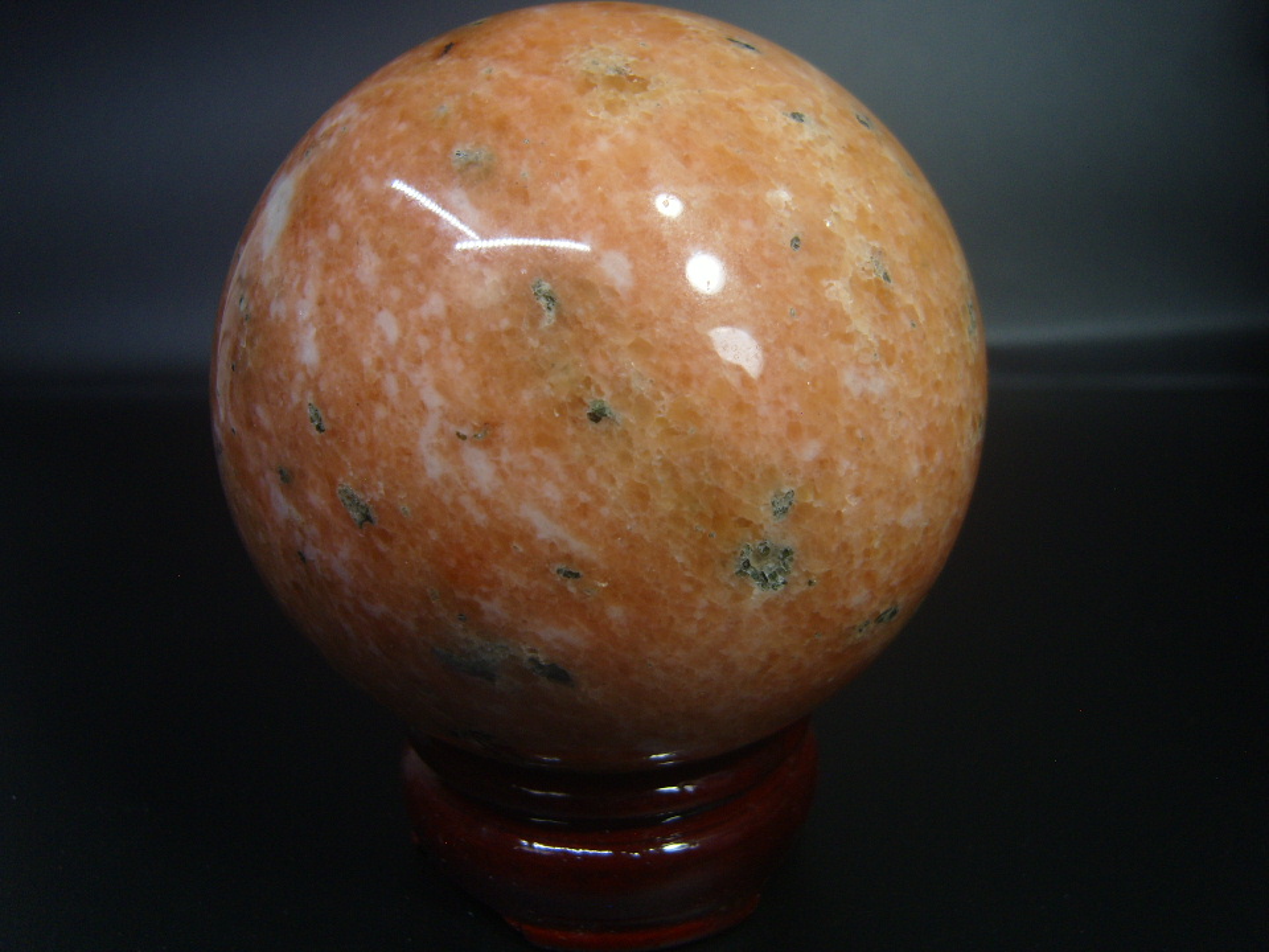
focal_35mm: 35
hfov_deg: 52.6
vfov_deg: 40.7
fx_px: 1283
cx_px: 634
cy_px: 476
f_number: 2.8
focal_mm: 7.4
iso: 80
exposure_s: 1/250
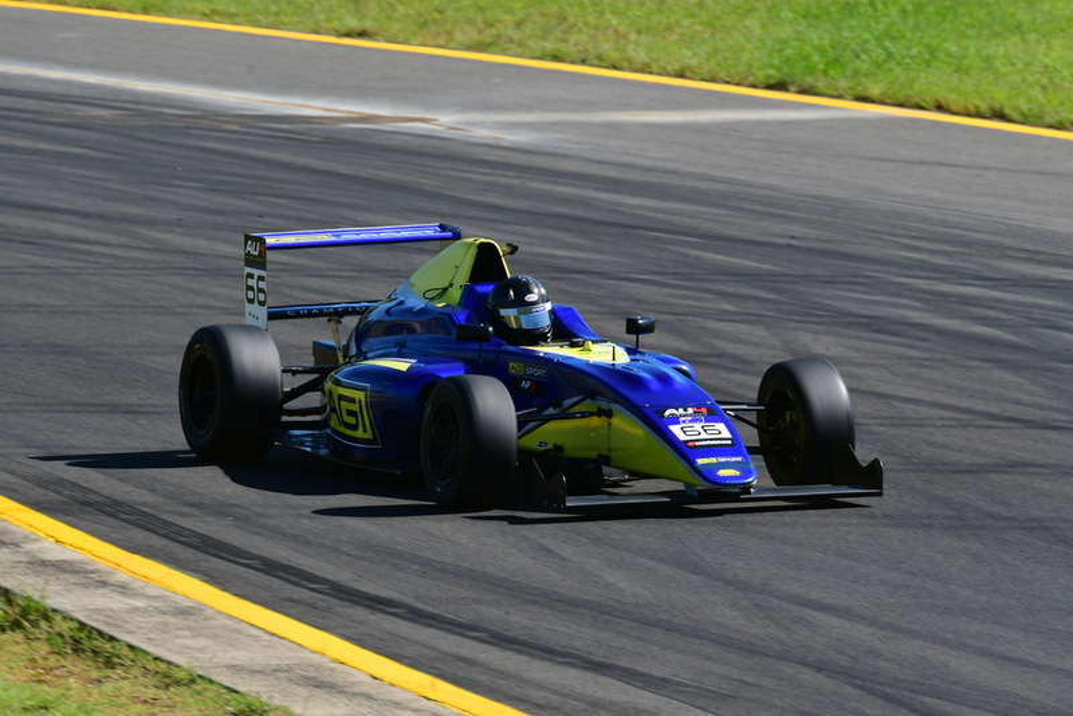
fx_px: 16547
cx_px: 536
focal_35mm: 555
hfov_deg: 3.7
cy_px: 358
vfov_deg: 2.5
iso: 400
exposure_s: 1/500
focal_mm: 370
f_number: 11
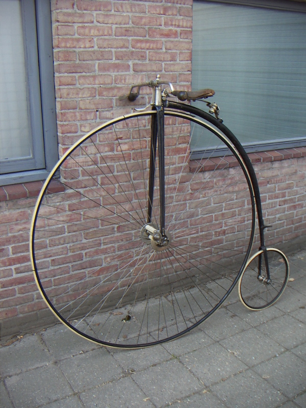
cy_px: 204
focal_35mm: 36
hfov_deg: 39.7
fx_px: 424
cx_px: 153
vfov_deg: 51.4
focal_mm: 4.7
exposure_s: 1/60
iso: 50
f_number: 2.8
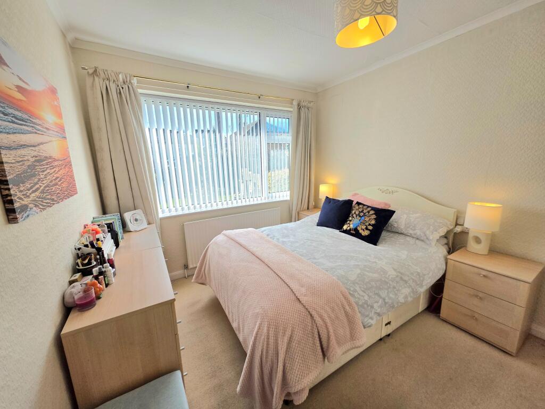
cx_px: 272
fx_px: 205
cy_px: 204
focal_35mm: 13
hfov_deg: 106.2
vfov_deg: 89.9
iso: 40
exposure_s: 1/667
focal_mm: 2.2
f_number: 1.9
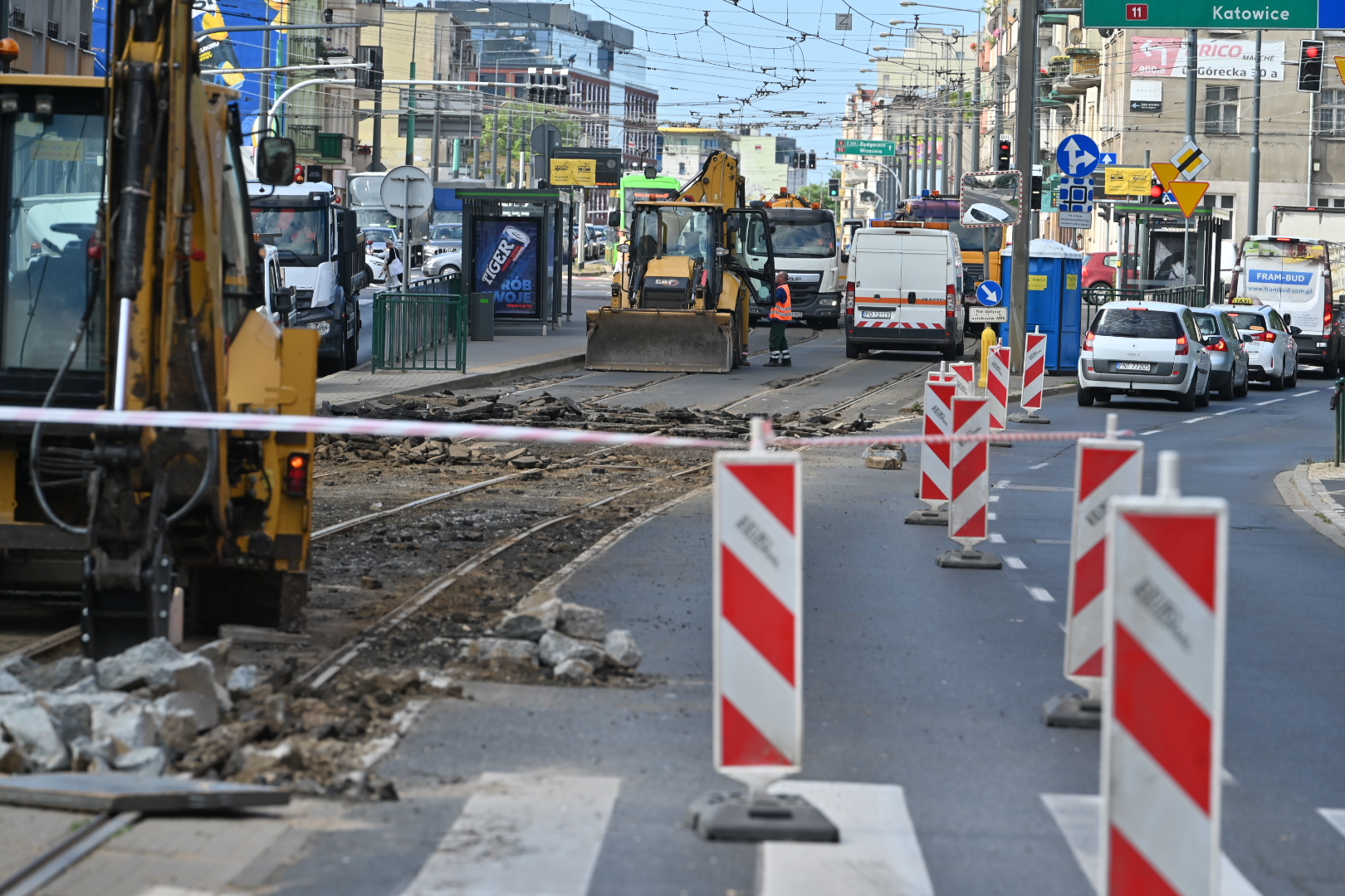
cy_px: 448
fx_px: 6724
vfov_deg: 7.6
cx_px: 672
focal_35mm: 180
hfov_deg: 11.4
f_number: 6.3
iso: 100
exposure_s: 1/400
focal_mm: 180
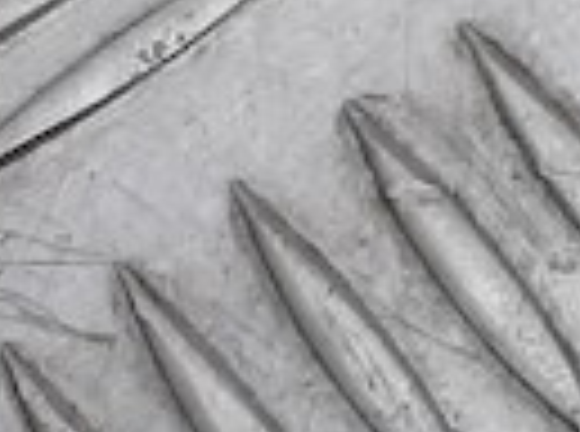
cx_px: 2235
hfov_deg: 7.3
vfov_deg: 7.0
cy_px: -234
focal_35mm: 207
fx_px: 3459
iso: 40
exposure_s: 1/292
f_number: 1.7
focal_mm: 3.93
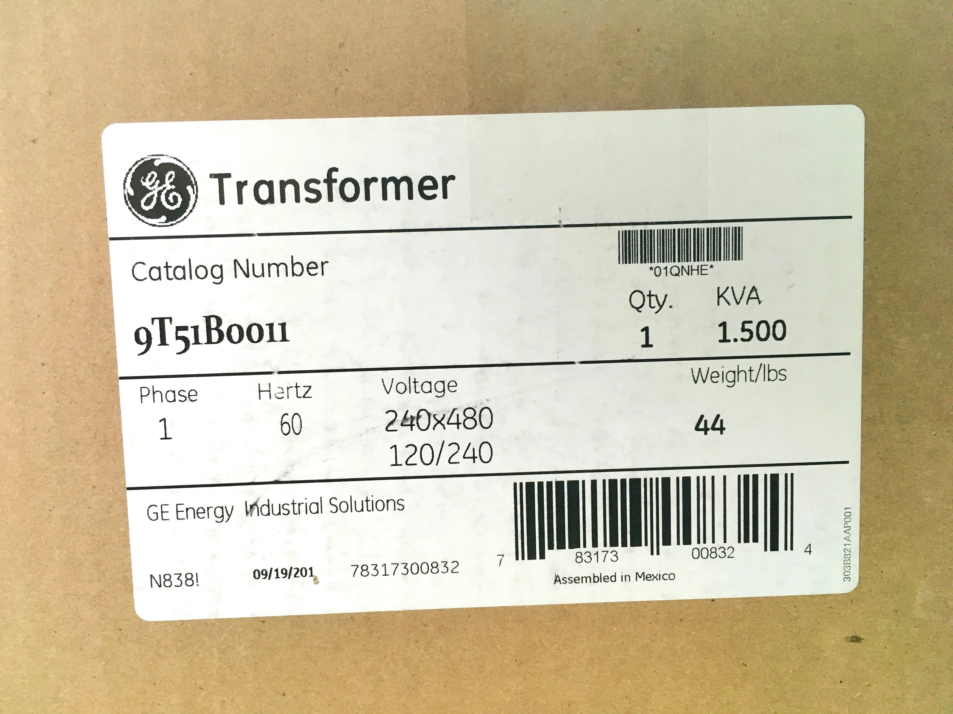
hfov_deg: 61.7
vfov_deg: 48.2
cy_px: 357
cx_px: 476
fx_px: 798
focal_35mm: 29
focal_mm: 4.15
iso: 80
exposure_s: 1/30
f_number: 2.2
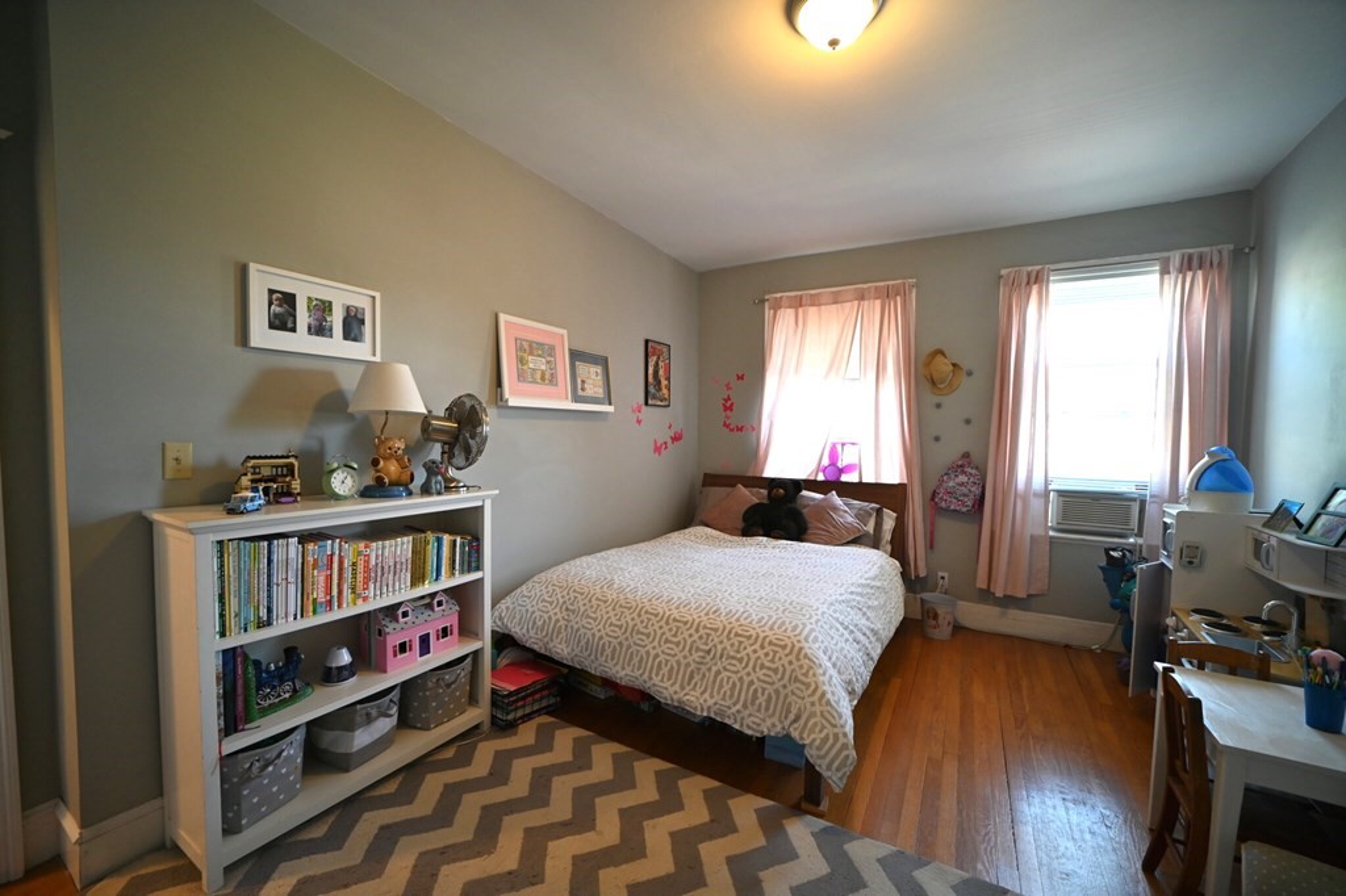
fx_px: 523
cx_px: 673
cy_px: 448
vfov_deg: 81.2
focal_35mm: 14
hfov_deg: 104.3
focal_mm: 14
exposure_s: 1/125
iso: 900
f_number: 2.8
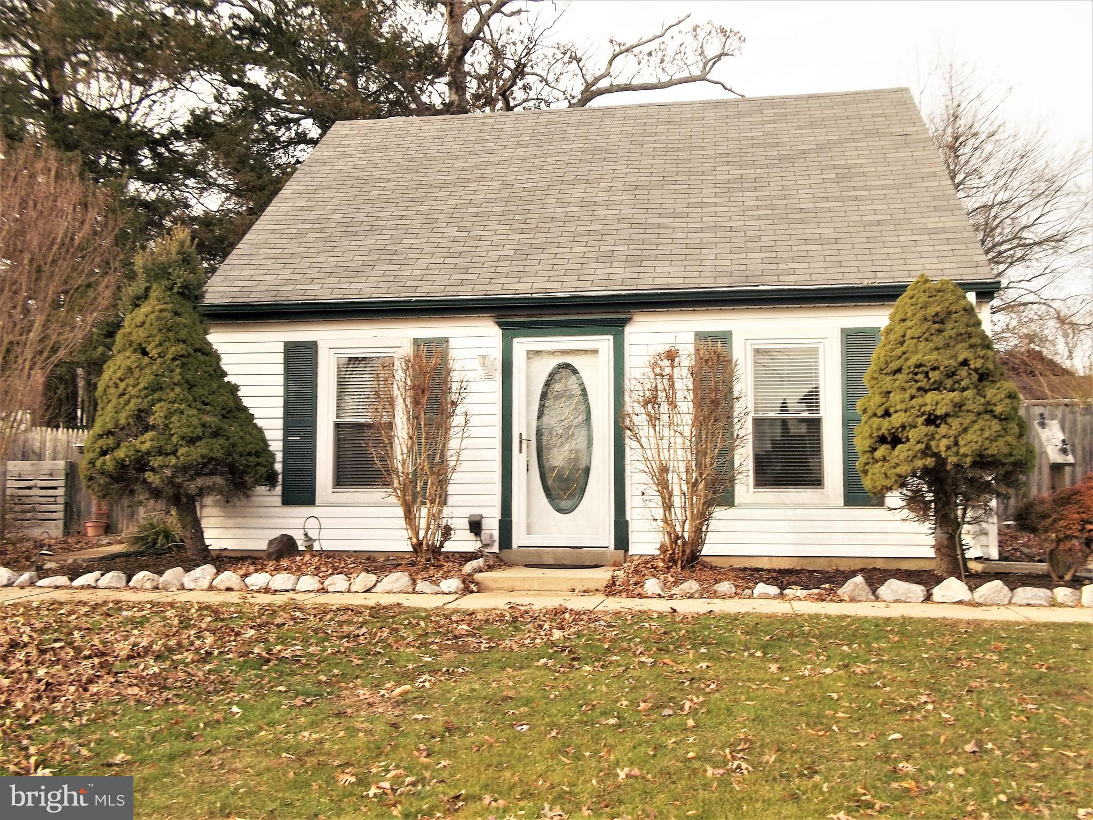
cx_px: 546
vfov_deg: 44.2
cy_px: 410
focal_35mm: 32
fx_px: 1010
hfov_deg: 56.8
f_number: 8.8
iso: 80
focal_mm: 5.7
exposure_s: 1/80
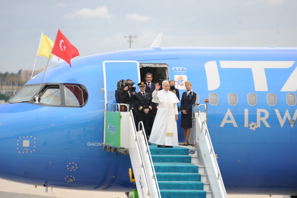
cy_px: 99
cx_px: 148
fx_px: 1649
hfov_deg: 10.3
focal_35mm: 200
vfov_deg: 6.9
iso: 640
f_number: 4
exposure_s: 1/640
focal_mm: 200
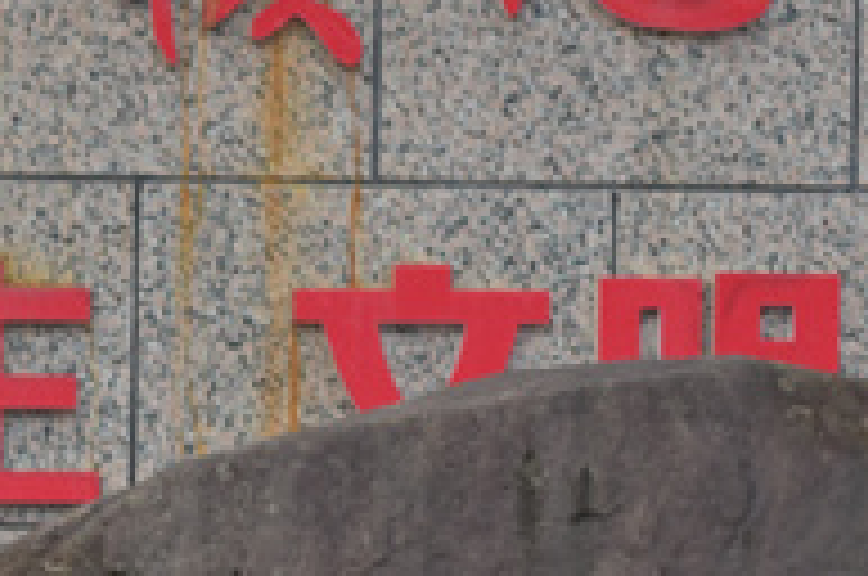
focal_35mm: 428
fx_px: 10292
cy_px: 922
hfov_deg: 4.8
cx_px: -846
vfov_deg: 3.2
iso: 200
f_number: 5.6
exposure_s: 1/160
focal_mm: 55
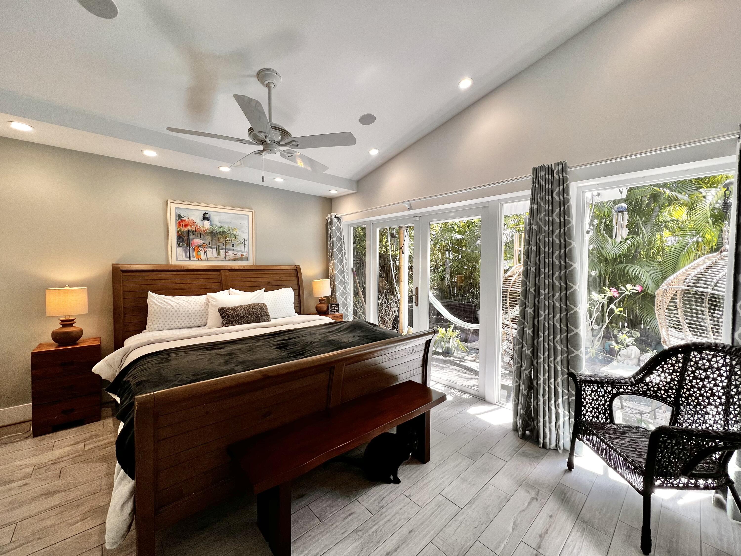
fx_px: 278
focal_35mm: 13
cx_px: 370
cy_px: 278
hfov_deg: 106.2
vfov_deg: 89.9
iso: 64
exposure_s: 1/120
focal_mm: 1.57
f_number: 1.8
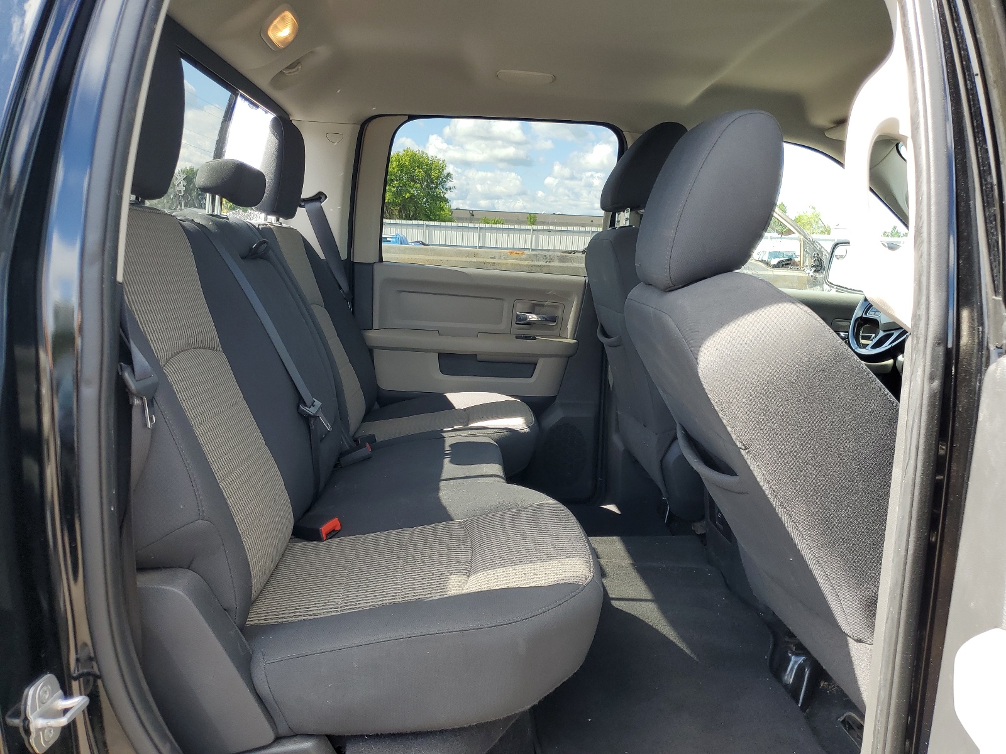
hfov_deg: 67.3
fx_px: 756
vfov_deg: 53.1
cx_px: 503
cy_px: 377
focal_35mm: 26
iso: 50
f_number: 1.5
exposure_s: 1/370
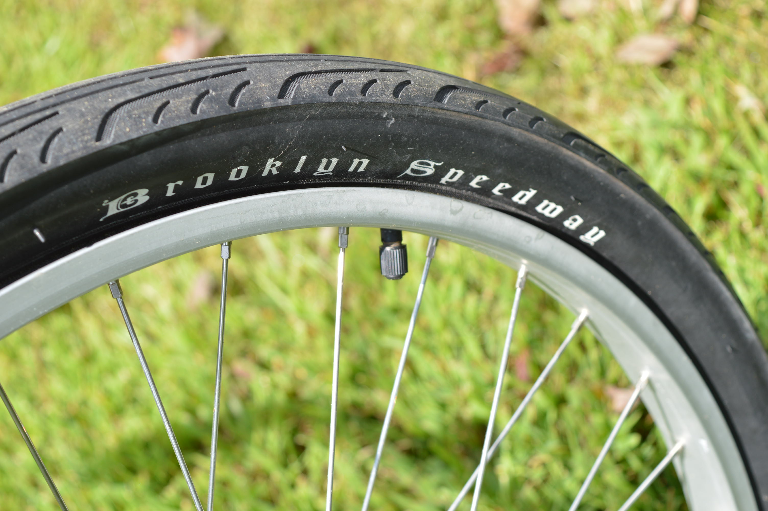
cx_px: 384
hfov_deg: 28.1
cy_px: 256
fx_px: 1535
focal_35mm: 72
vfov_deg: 18.9
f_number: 6.3
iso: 100
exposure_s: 1/160
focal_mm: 48
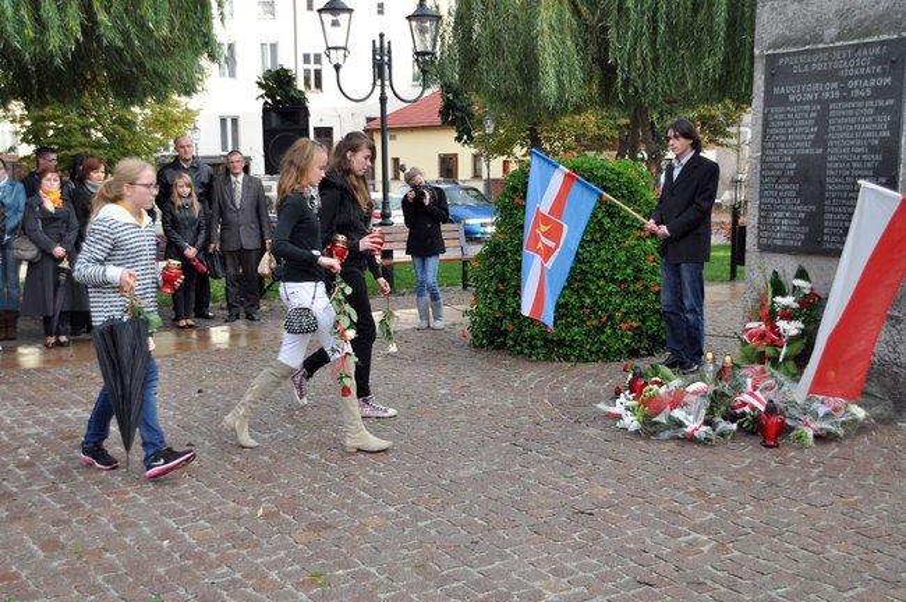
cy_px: 301
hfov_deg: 45.0
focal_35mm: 44
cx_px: 453
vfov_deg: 30.8
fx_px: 1094
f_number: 5.6
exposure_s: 1/250
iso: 250
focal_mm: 29
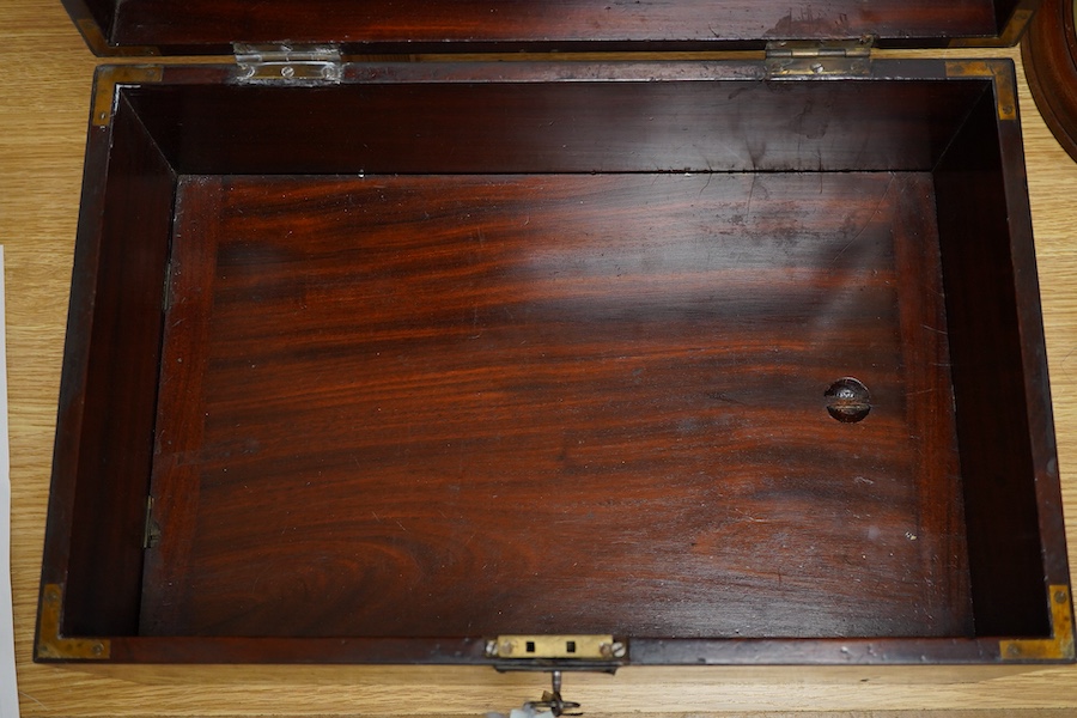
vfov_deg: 29.9
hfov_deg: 43.6
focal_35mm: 45
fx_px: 1346
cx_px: 538
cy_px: 359
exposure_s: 1/125
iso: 1250
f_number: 6.3
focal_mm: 30
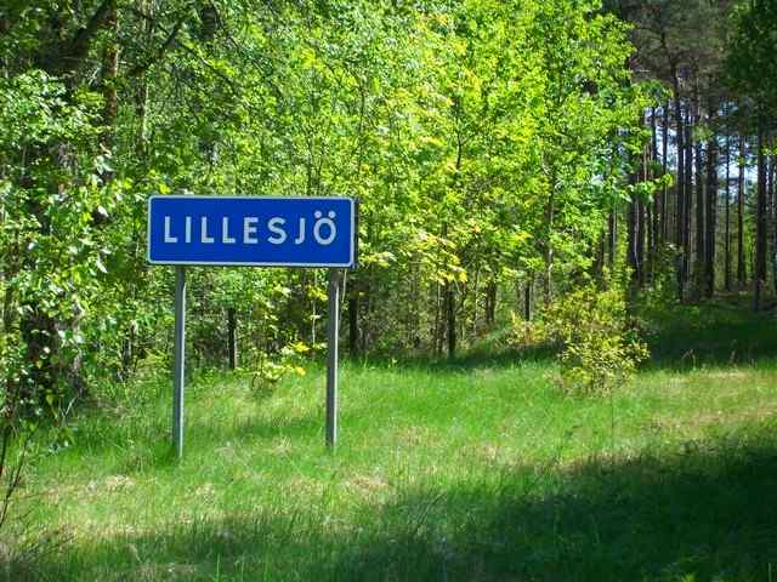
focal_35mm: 102
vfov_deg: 14.5
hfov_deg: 19.3
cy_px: 291
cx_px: 388
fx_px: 2290
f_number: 4.9
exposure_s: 1/160
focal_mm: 18.3
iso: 64
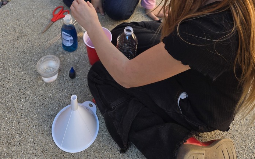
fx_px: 250
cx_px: 117
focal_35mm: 36
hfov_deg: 53.9
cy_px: -17
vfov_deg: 31.3
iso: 25
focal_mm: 5.4
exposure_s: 1/180
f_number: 1.8
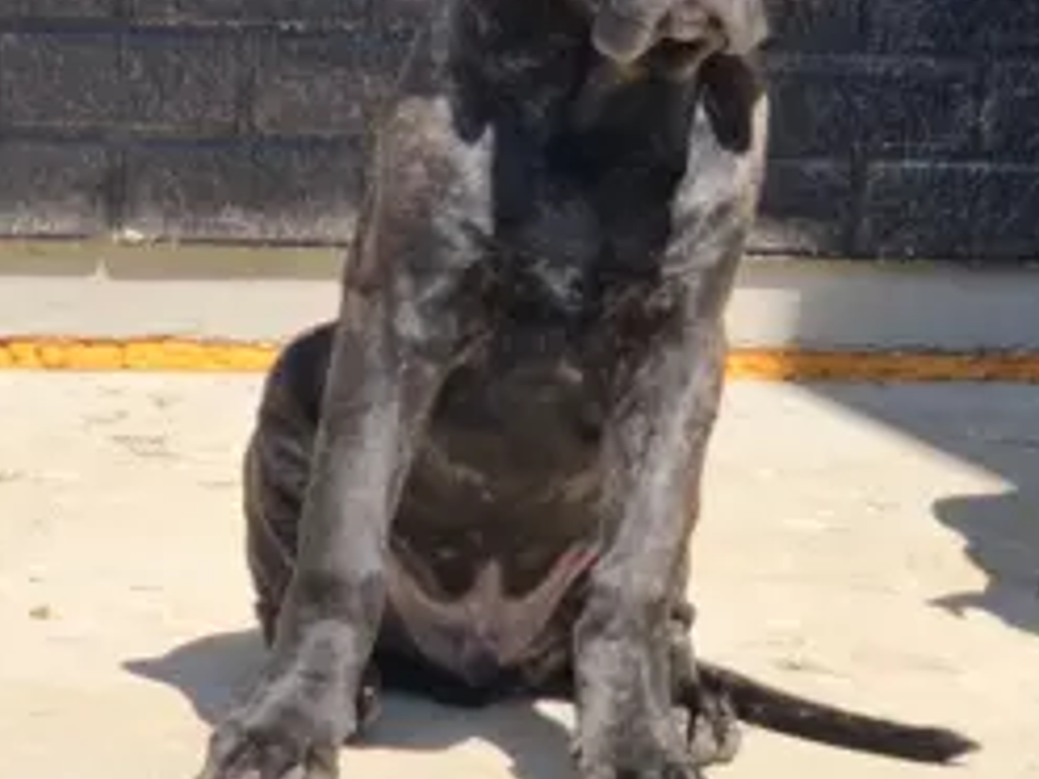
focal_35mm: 268
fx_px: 8044
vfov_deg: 5.5
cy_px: 218
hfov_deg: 7.4
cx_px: 557
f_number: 2
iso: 50
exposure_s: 1/462
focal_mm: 8.8
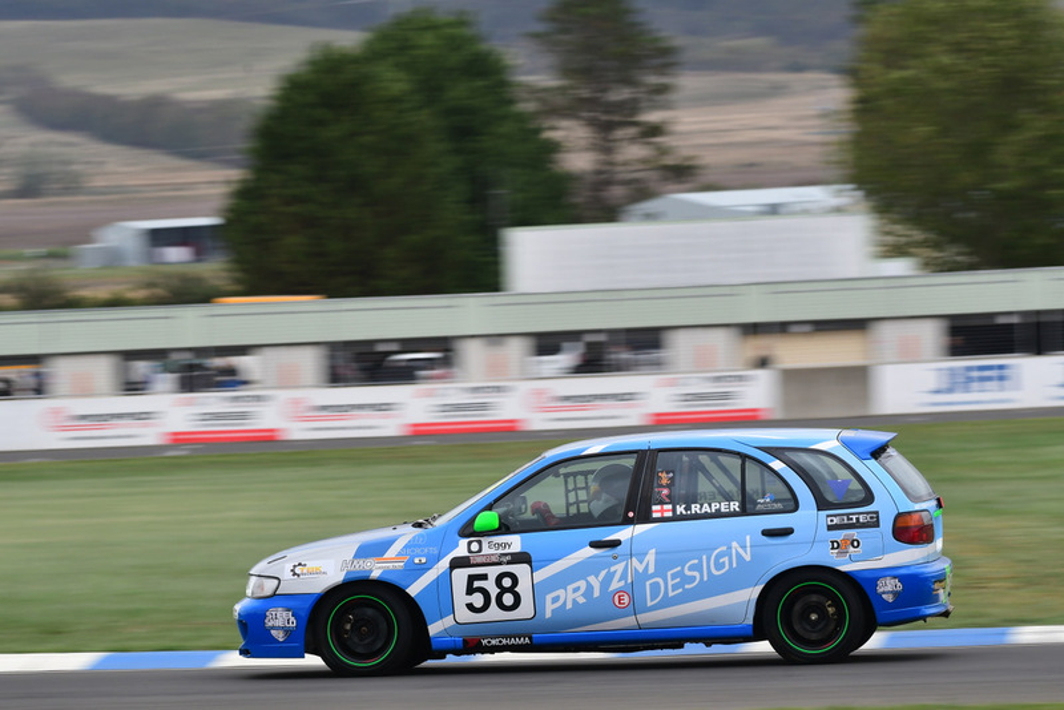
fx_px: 9756
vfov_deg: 4.2
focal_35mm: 330
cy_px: 355
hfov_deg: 6.2
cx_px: 532
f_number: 10
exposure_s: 1/250
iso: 320
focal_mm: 220
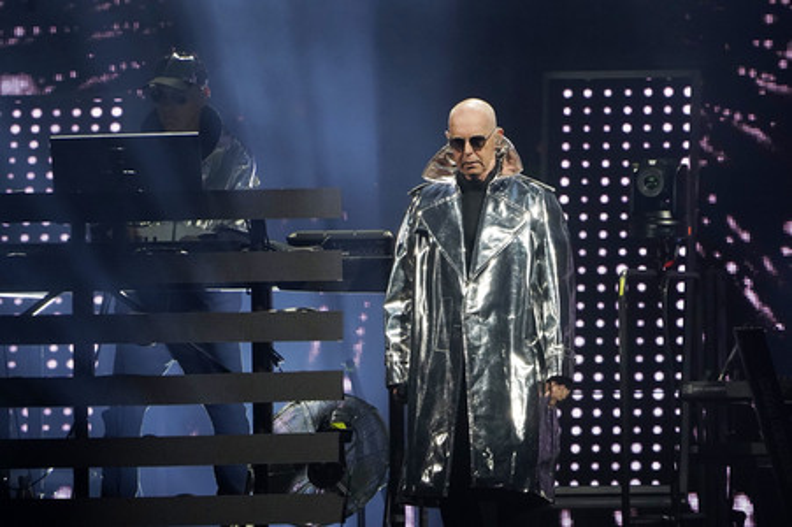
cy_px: 264
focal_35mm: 600
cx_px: 396
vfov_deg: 2.3
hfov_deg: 3.4
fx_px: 13190
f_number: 6.3
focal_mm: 600
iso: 3200
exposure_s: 1/200
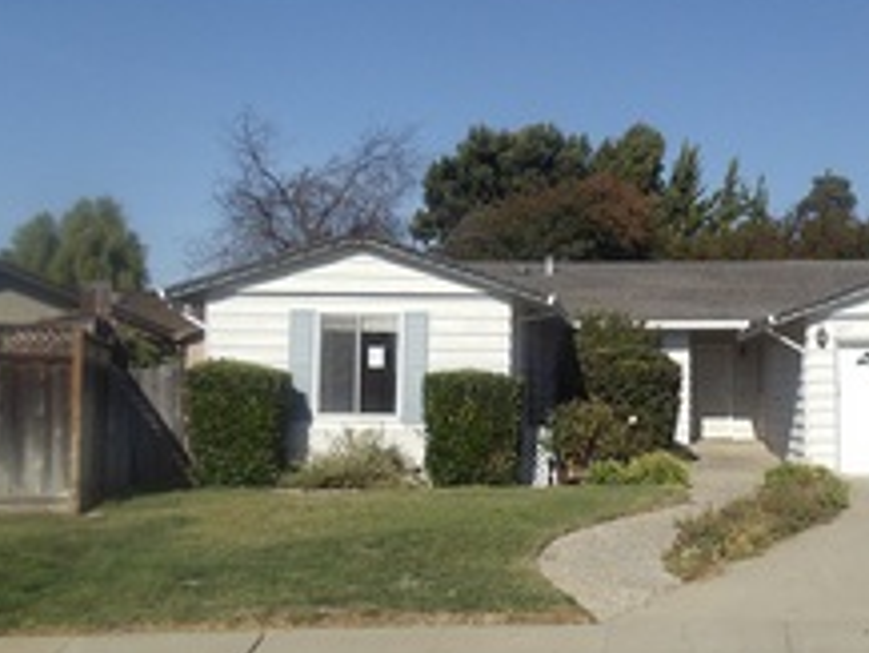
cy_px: 268
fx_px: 1758
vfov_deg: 21.0
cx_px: 605
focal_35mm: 70
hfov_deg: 27.5
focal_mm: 6
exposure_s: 1/500
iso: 100
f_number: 7.1
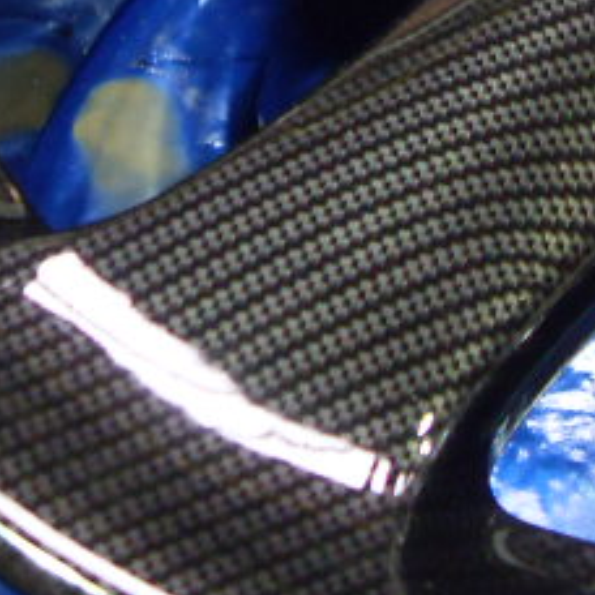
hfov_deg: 12.1
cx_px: 825
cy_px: -172
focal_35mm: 139
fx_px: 2703
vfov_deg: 12.2
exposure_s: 1/15
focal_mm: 6.3
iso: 200
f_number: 2.8
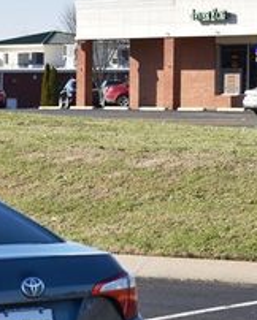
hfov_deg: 7.1
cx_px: -162
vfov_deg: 9.0
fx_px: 2032
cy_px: 261
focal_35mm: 214
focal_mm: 48
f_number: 8
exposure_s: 1/250
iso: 100
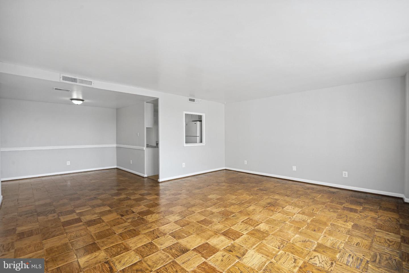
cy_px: 136
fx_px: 182
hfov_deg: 96.7
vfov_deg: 73.7
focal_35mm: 16
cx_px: 204
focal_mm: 16
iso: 800
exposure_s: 1/60
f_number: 8
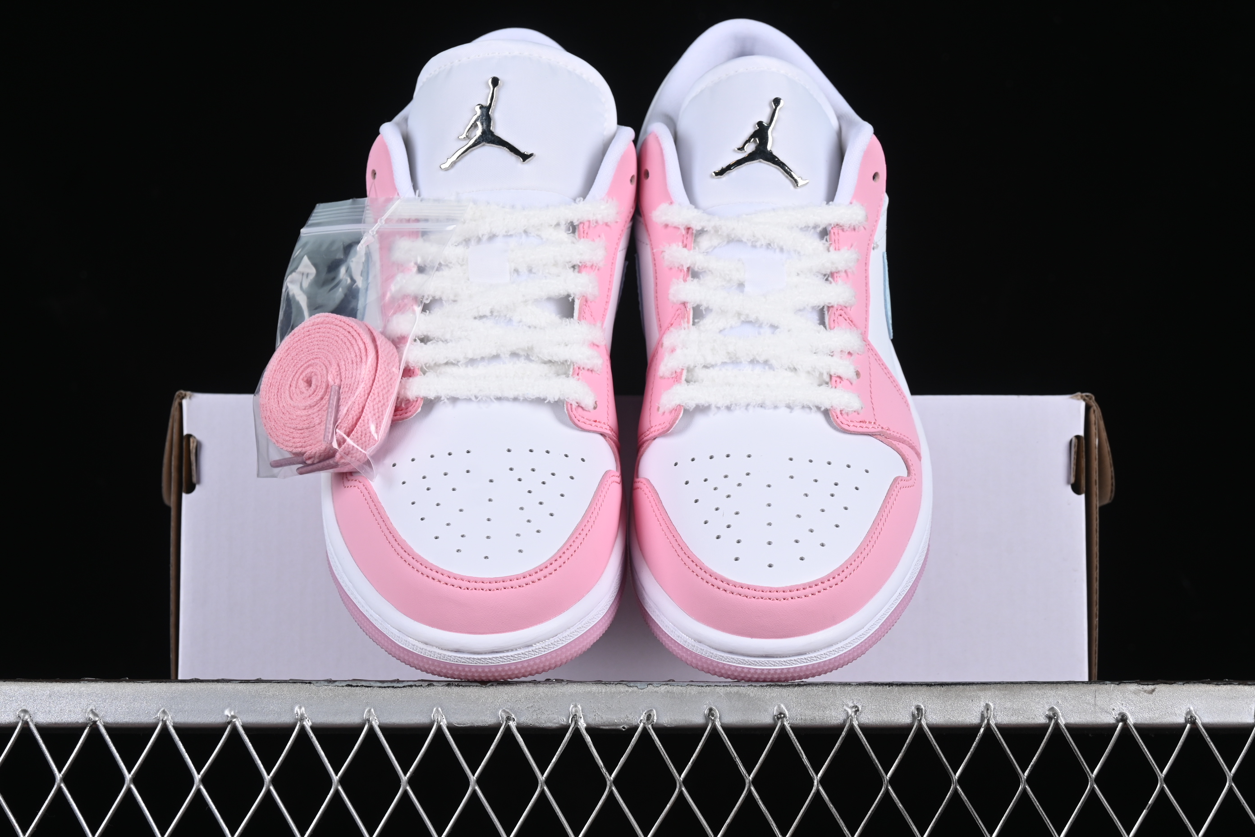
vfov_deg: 18.2
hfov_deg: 27.0
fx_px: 2614
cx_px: 628
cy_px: 418
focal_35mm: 75
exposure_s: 1/80
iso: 160
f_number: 8
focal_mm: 50
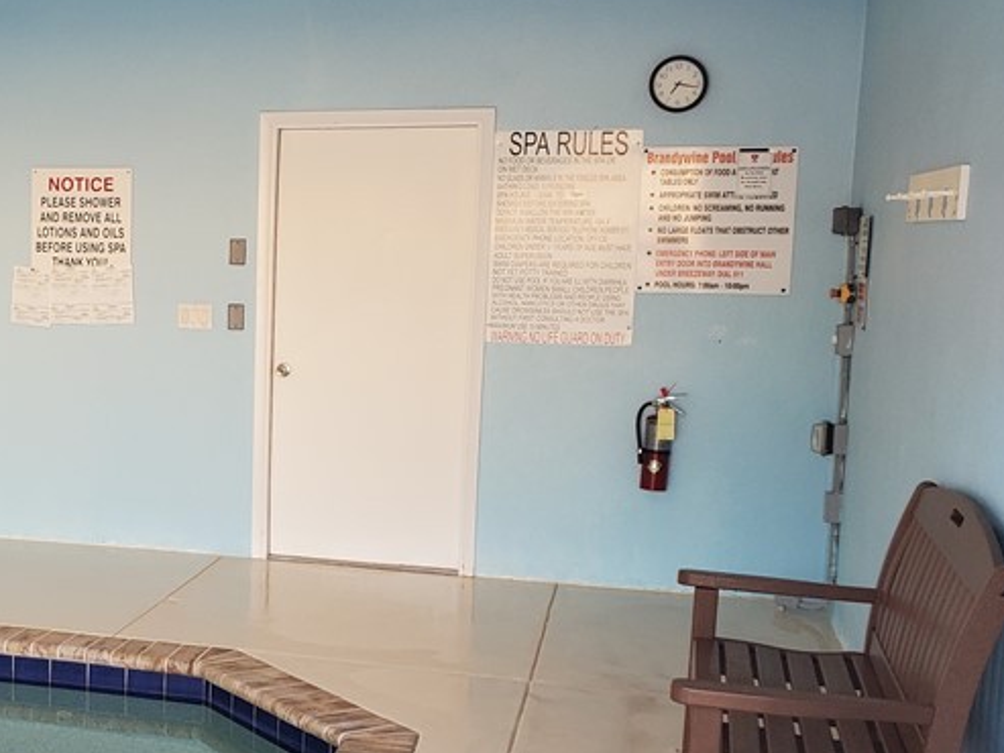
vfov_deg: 27.0
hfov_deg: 33.5
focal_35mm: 54
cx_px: 90
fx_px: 1567
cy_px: 413
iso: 100
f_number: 2.4
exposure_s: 1/120
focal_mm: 4.3
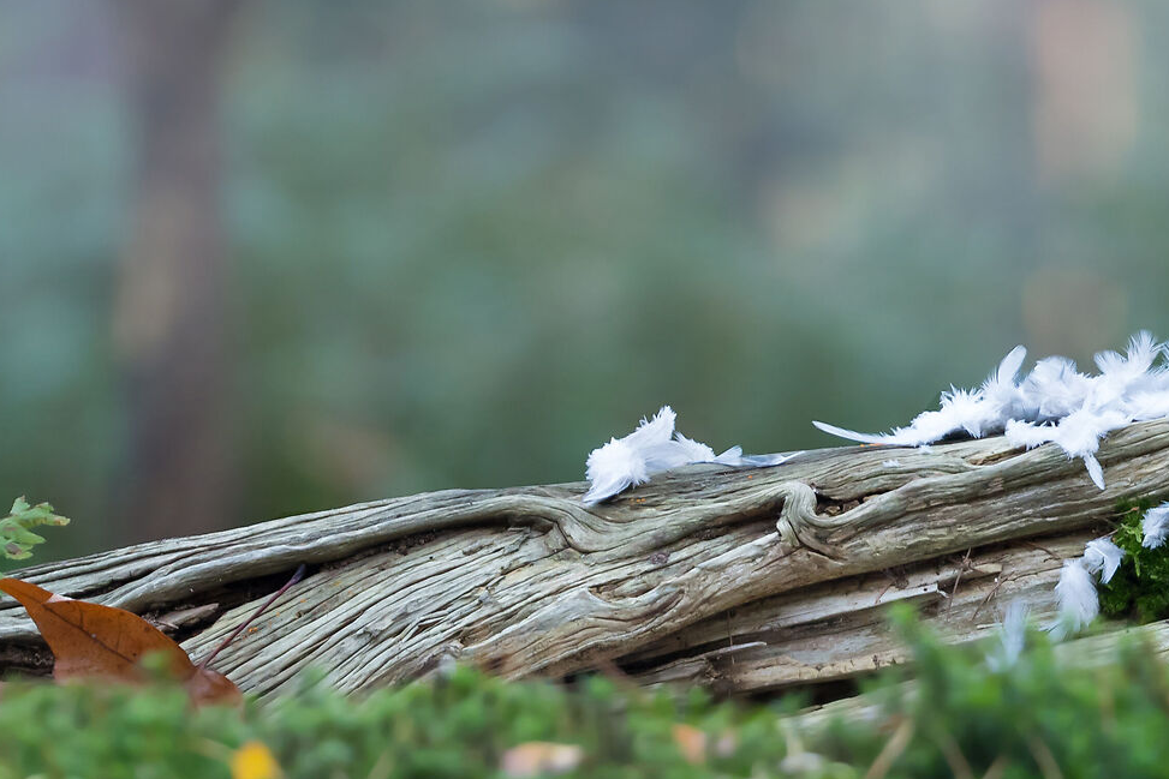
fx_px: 18024
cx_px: 1338
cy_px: 314
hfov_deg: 3.7
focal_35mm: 555
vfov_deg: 2.5
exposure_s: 1/125
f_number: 3.5
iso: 1000
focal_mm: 150
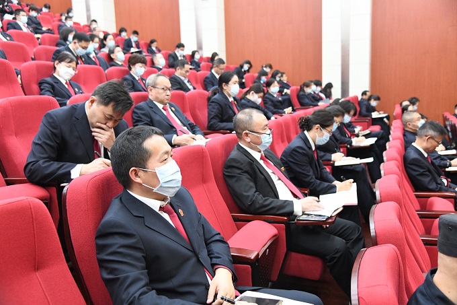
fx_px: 431
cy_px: 152
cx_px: 228
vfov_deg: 38.9
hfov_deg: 55.8
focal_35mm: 34
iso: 3600
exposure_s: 1/40
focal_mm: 34
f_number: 4
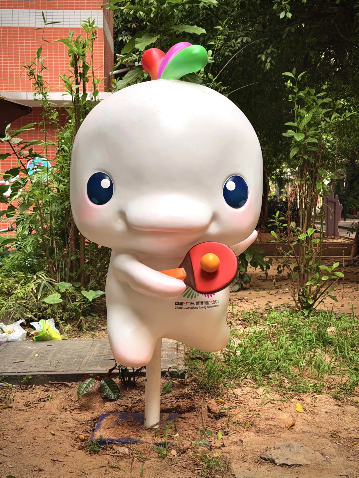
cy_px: 239
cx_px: 180
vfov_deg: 39.7
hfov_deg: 30.3
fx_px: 664
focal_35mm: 48
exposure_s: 1/415
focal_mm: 6.76
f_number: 1.78
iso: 64
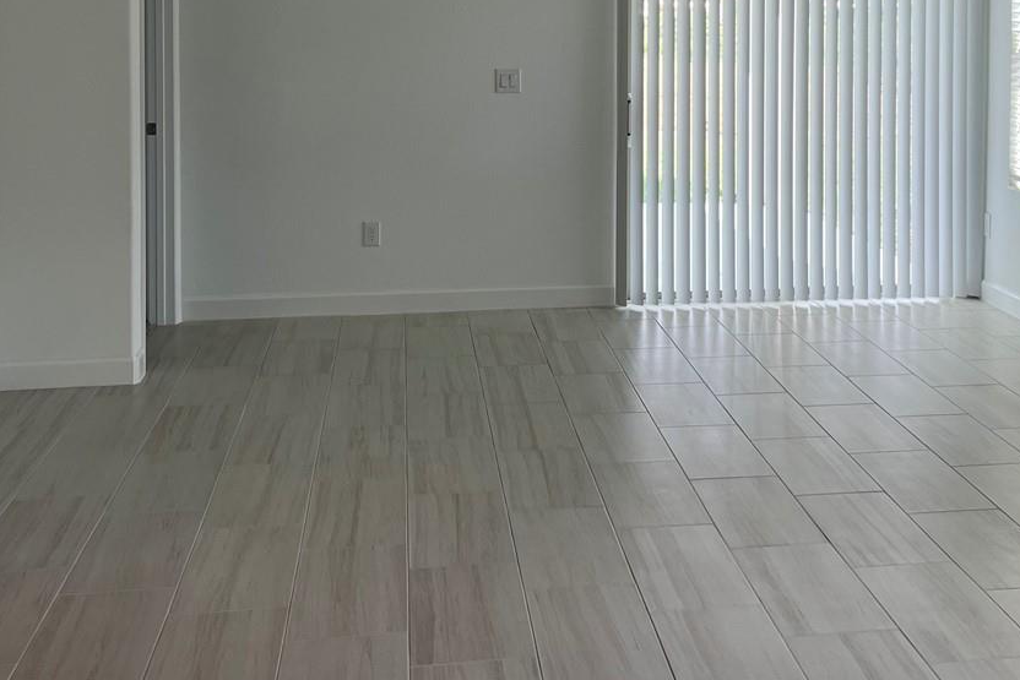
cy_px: 62
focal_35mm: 52
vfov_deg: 25.2
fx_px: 1473
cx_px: 664
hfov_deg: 37.8
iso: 32
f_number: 1.6
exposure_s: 1/130
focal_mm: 5.1
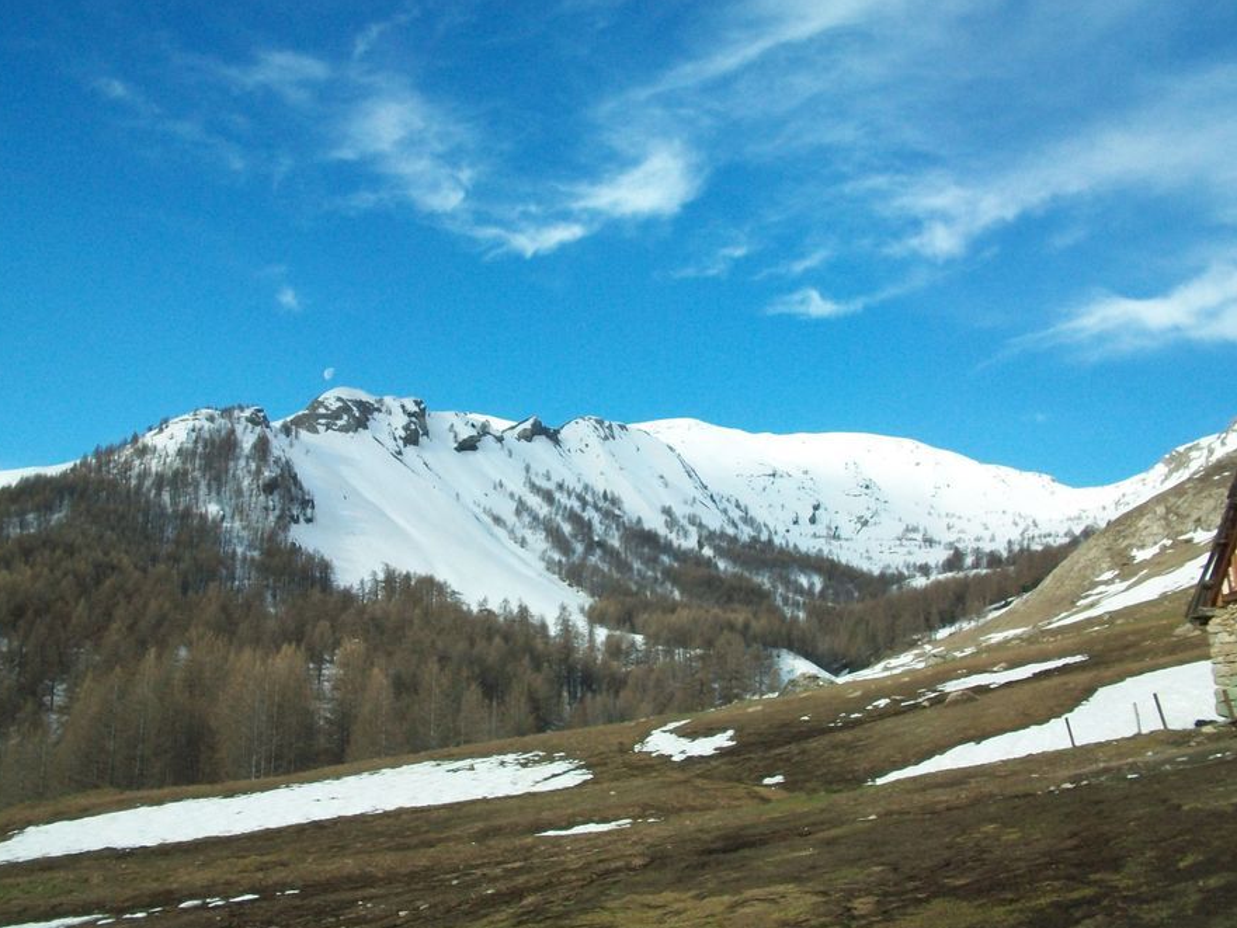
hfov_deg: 51.3
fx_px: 1287
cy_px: 463
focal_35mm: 36
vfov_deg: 39.7
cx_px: 613
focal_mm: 5.7
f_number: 5.5
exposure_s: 1/250
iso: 80
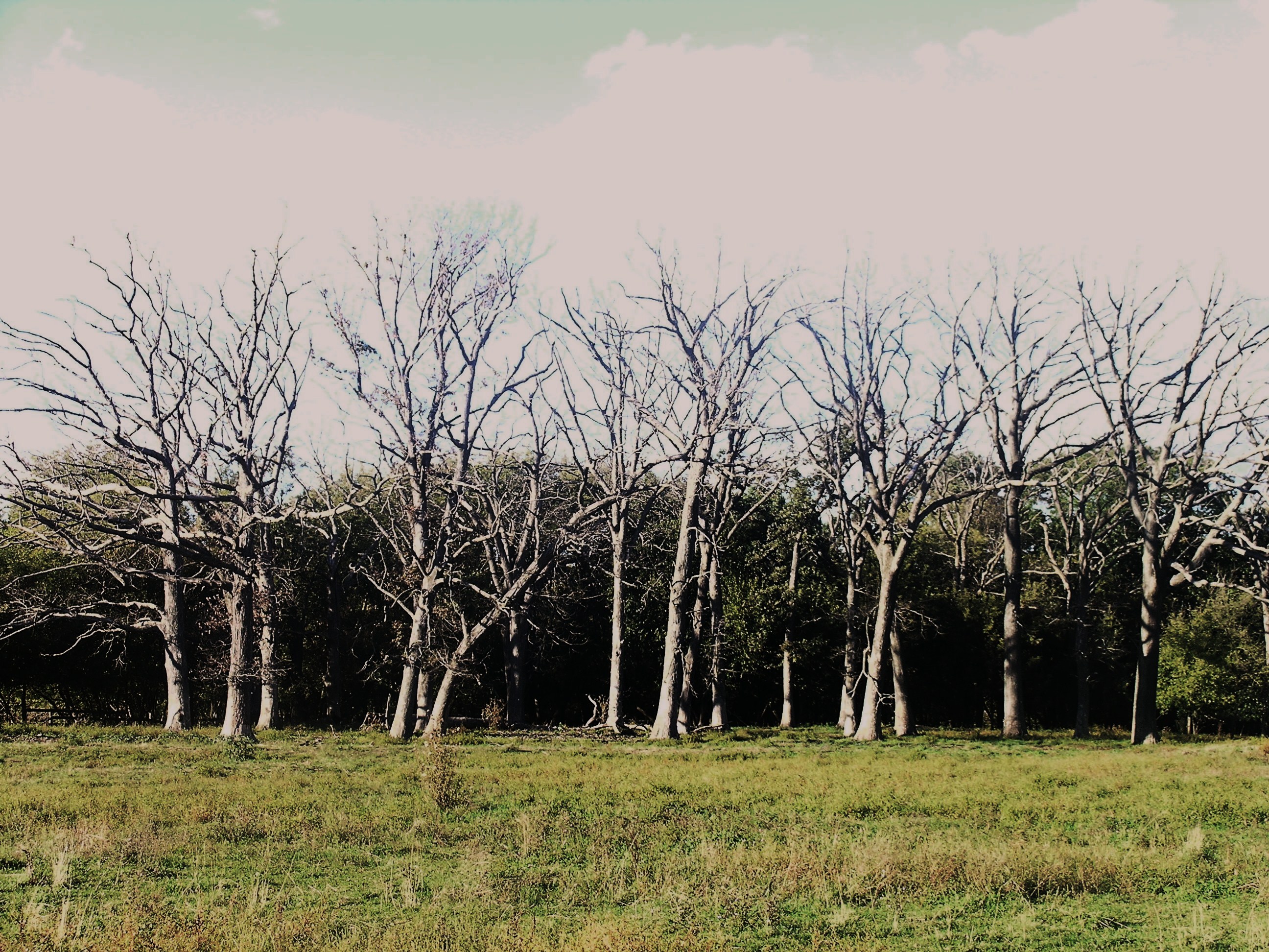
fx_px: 4949
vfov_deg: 11.0
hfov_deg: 14.6
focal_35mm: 135
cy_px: 476
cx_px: 634
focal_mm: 13.5
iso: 50
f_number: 3.8
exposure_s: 1/103
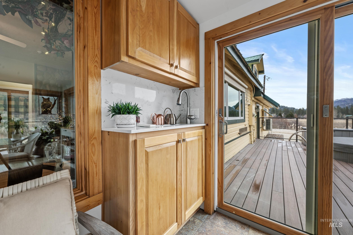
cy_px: 118
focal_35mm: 14
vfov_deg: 81.2
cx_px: 176
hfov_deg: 104.3
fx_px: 137
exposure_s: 1/6
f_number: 11
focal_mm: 14
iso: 200
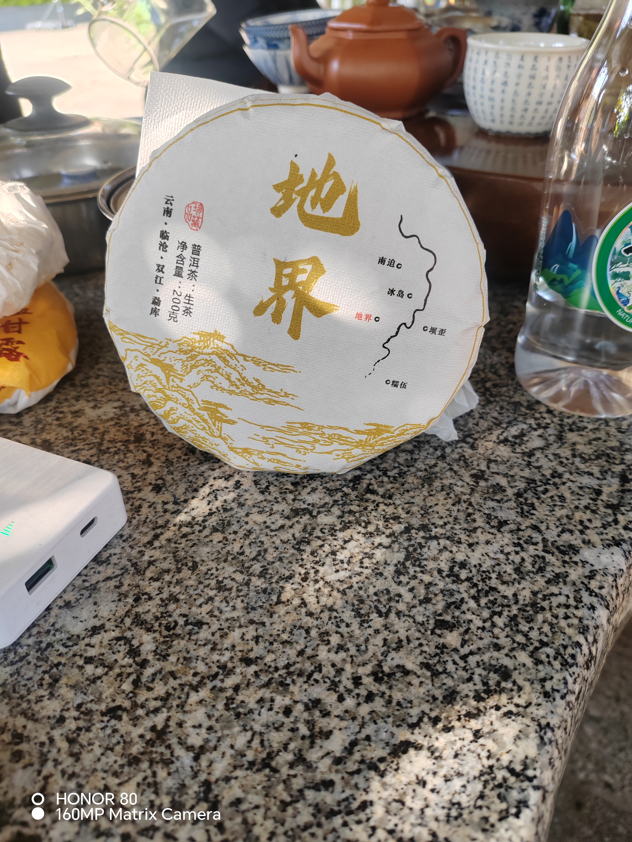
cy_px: 421
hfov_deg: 51.4
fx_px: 657
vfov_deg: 65.3
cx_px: 316
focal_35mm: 27
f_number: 1.8
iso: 200
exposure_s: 1/100
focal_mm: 6.14
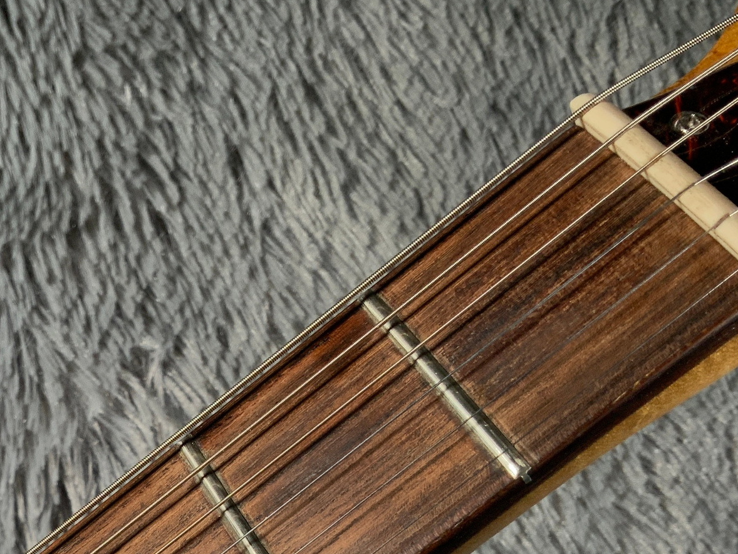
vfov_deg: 22.4
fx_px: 1343
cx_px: 98
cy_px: 548
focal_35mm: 63
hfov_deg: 29.6
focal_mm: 3
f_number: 1.8
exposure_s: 1/104
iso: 40
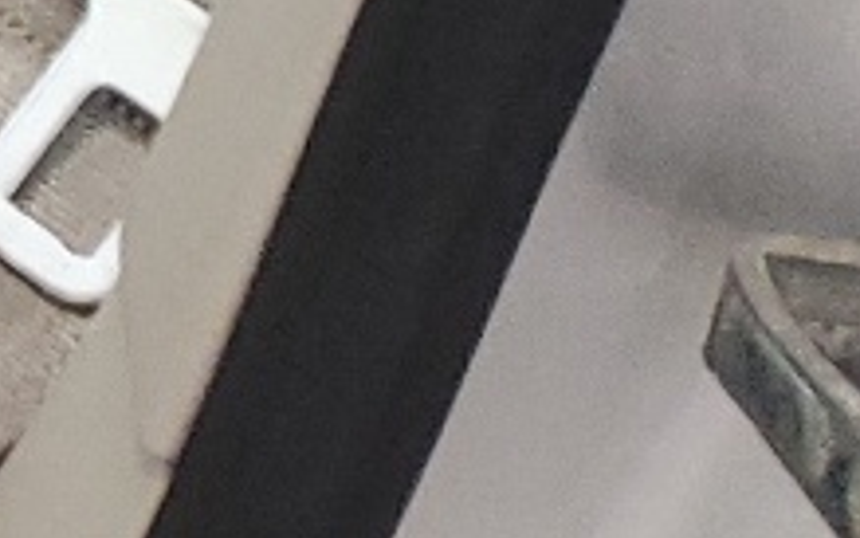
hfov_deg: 8.1
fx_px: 4712
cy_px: -1268
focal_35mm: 201
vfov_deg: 5.9
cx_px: -2121
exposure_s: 1/60.2
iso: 136
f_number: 1.5
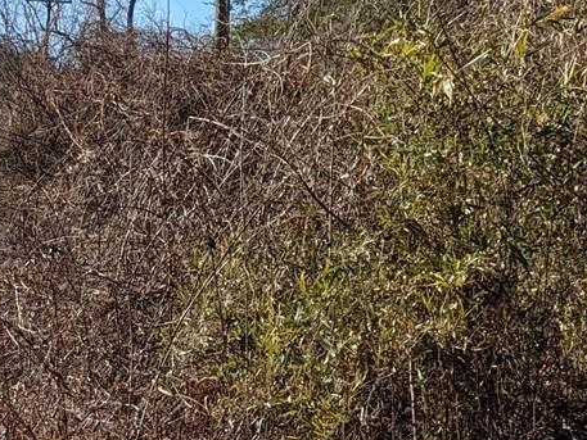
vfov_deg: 12.2
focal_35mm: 121
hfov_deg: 15.6
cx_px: -143
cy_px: 267
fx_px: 2052
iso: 52
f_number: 1.73
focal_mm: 4.38
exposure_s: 1/1949
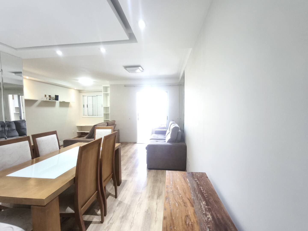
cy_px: 116
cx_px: 154
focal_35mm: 15
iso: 400
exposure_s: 1/30
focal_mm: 1.91
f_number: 2.2
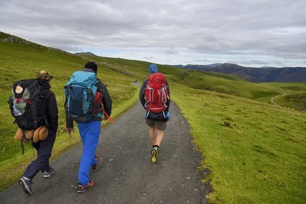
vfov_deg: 53.1
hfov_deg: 73.7
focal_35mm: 24
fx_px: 204
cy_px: 102
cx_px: 153
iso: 200
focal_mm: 24
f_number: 8
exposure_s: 1/400
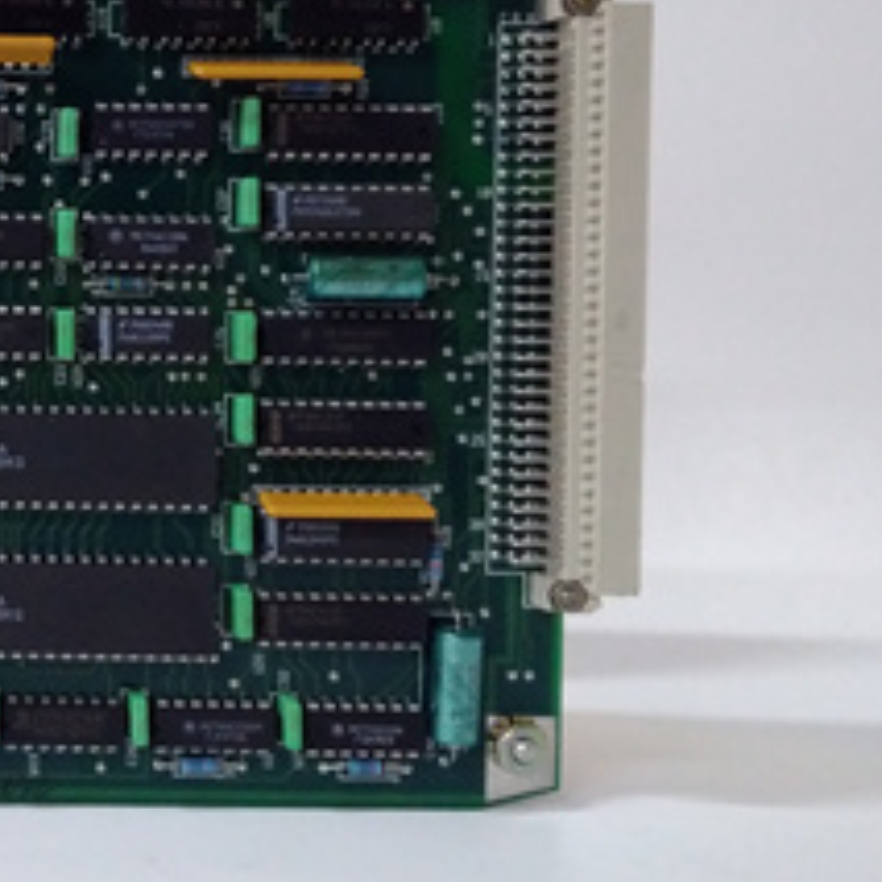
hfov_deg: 27.6
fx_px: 1614
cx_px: -116
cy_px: 304
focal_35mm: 56
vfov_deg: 30.4
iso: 695
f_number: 2
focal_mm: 3.79
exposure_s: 1/33
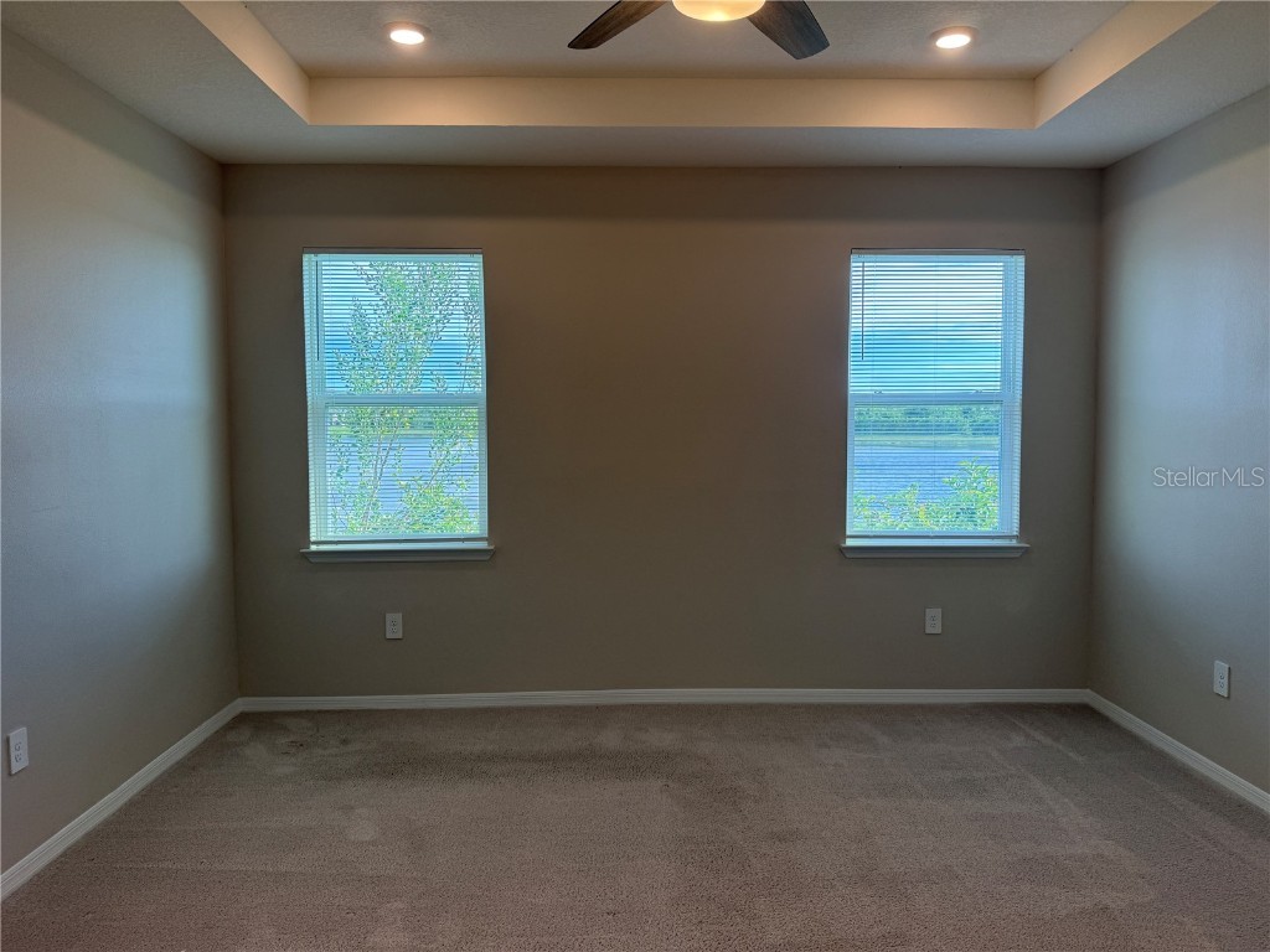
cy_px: 476
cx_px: 635
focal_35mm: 24
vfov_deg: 56.8
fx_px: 881
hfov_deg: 71.6
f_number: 1.78
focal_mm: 6.76
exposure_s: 1/243
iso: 100
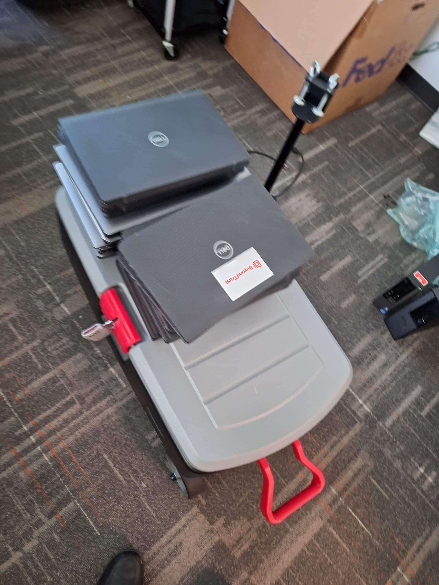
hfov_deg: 58.9
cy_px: 292
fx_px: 389
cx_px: 220
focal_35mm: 23
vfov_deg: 73.9
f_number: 1.8
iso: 320
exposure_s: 1/24
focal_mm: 5.54
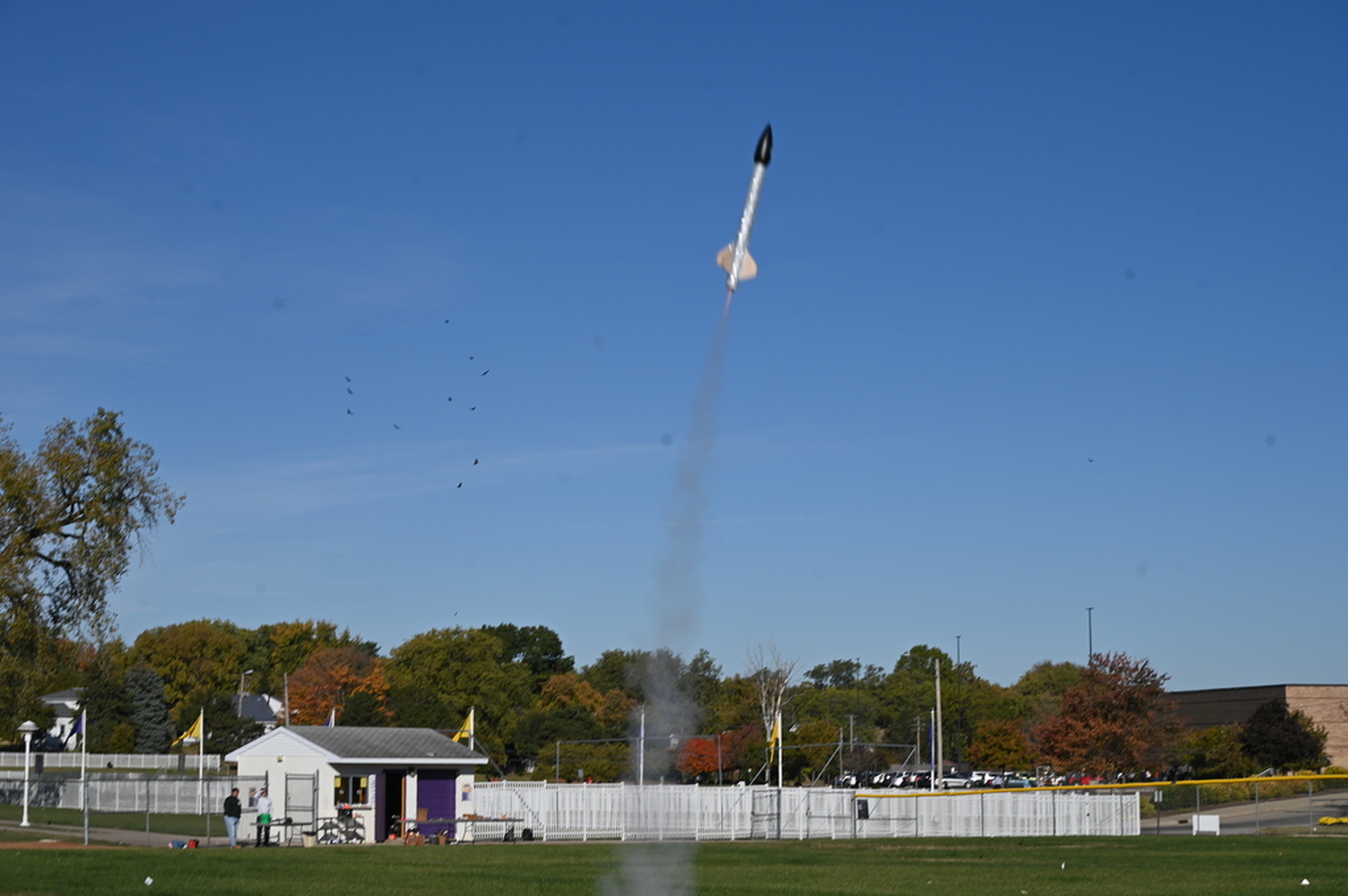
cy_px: 448
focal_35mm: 70
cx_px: 674
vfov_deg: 19.4
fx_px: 2619
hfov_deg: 28.9
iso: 100
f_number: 9
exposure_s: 1/640
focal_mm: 70
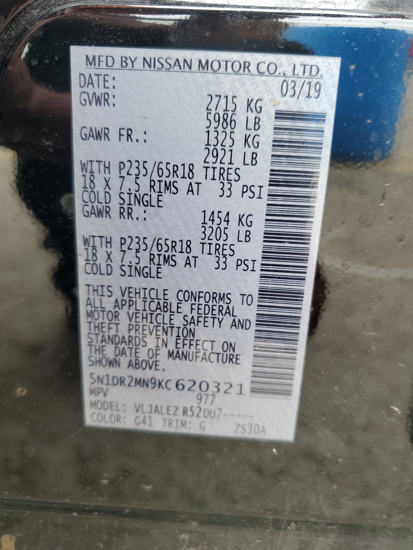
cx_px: 206
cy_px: 275
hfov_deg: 53.1
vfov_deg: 67.3
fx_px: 414
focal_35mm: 26
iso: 50
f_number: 1.5
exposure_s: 1/120
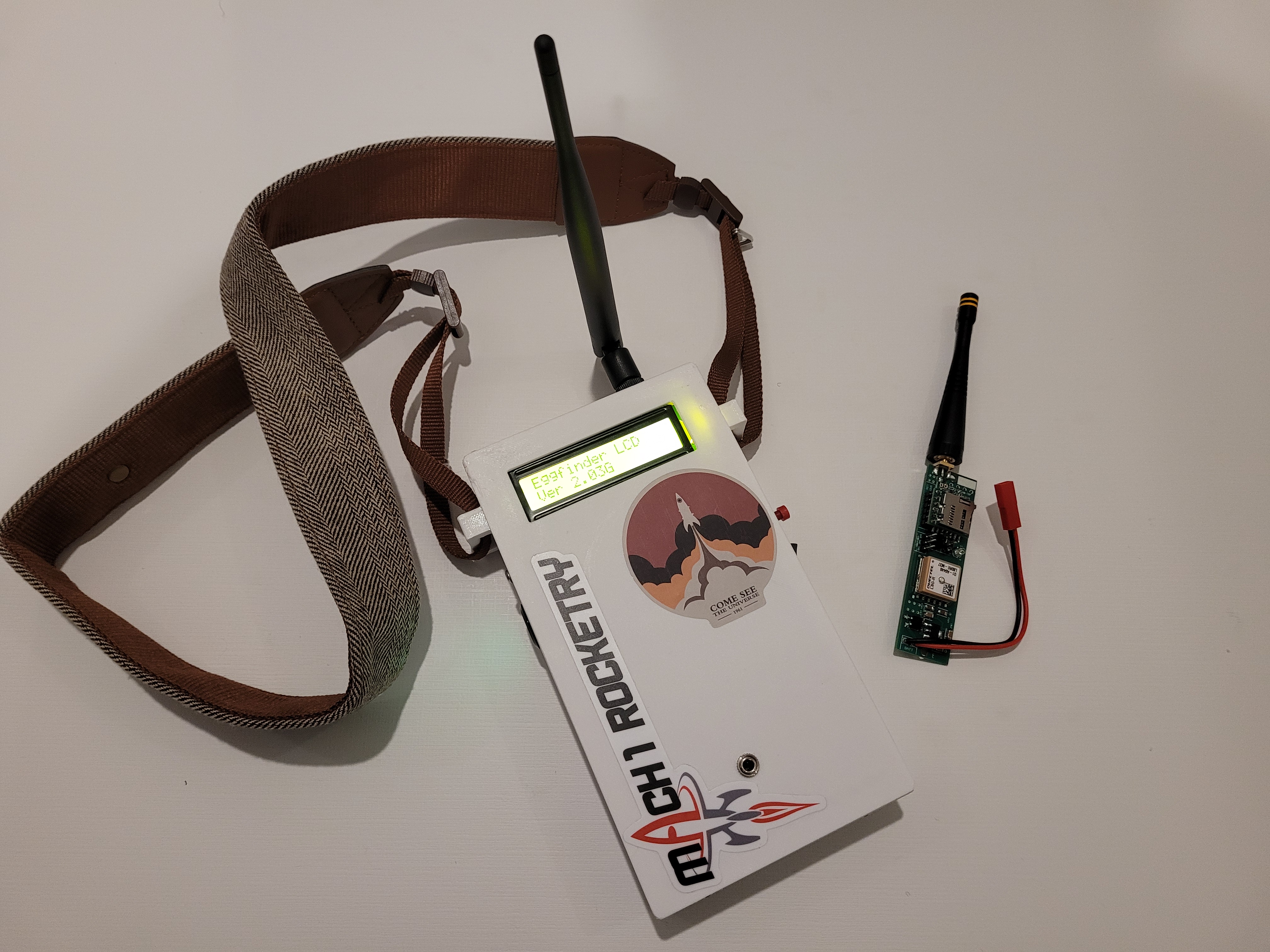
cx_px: 635
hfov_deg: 67.3
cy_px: 476
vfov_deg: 53.1
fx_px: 954
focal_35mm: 26
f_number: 1.8
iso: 320
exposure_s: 1/120
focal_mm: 5.4
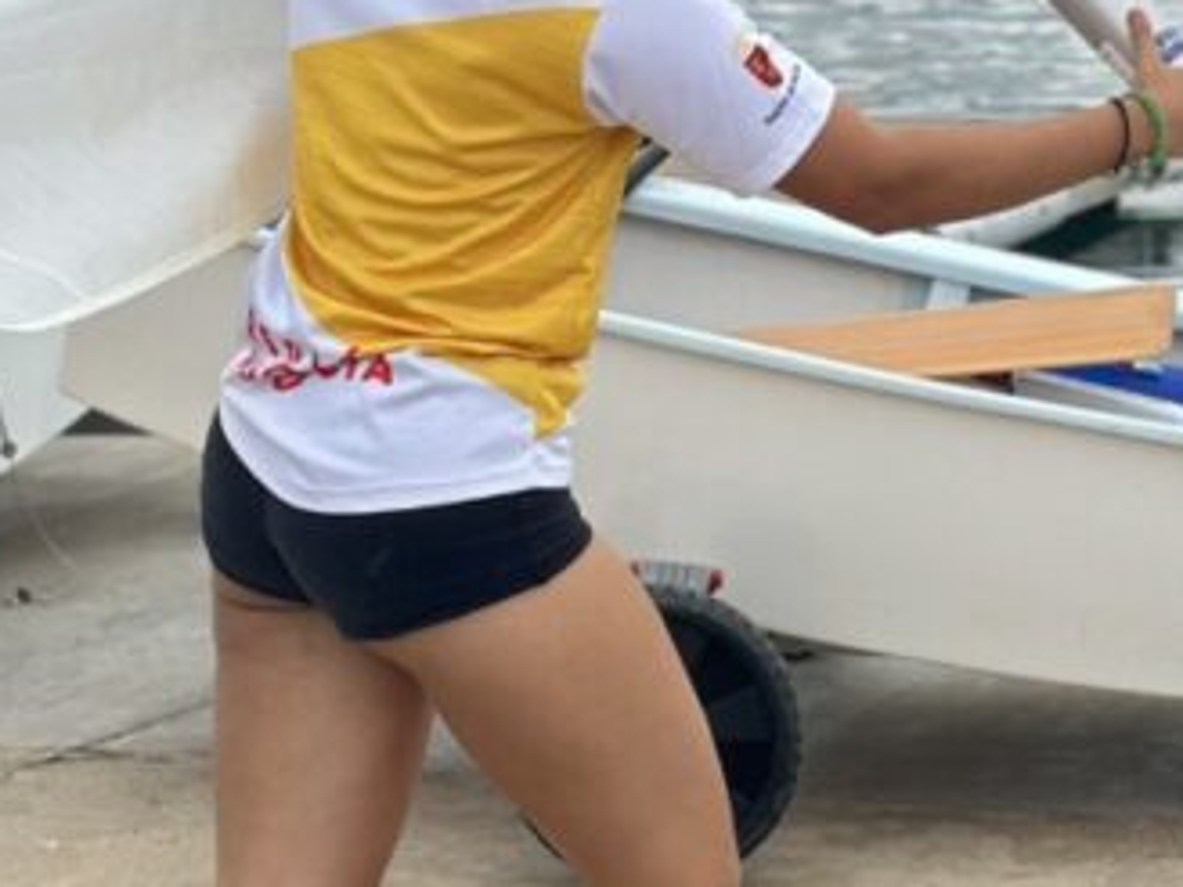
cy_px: 166
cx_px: 624
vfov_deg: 9.9
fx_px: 5126
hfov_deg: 13.2
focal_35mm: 150
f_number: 1.78
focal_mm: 6.86
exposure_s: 1/2469
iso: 80
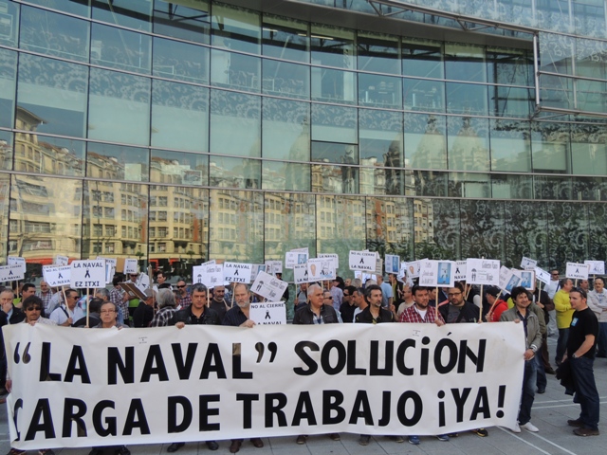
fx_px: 526
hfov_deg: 60.0
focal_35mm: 30
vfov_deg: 46.8
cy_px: 228
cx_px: 304
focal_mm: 5.3
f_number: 3.1
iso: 100
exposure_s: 1/320
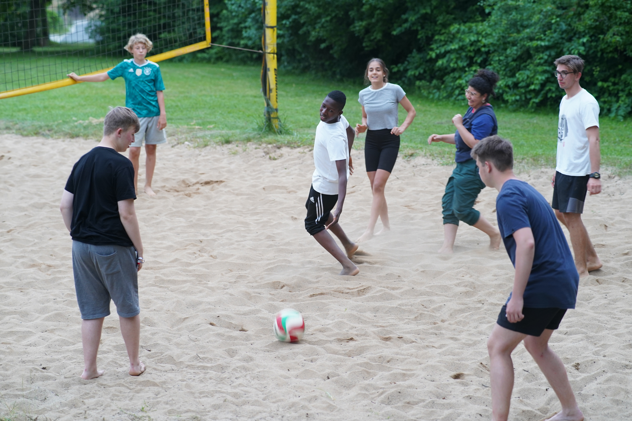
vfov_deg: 16.1
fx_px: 1492
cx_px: 316
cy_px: 210
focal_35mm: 85
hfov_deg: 23.9
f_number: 2.8
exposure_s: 1/160
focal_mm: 85
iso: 1600
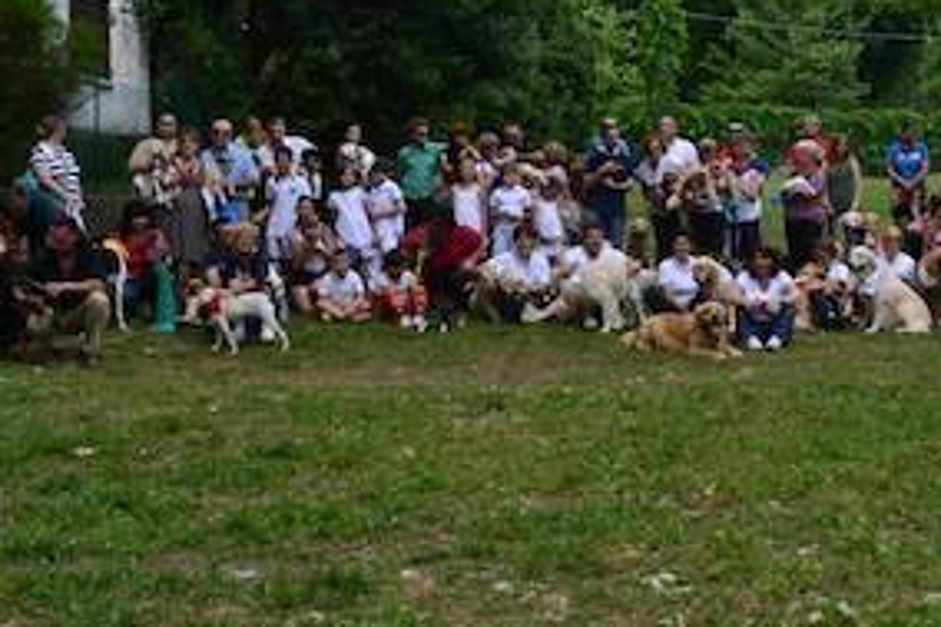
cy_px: 252
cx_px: 755
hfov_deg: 34.0
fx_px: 1489
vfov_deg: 23.7
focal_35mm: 57
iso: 400
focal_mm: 18
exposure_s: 1/200
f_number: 10
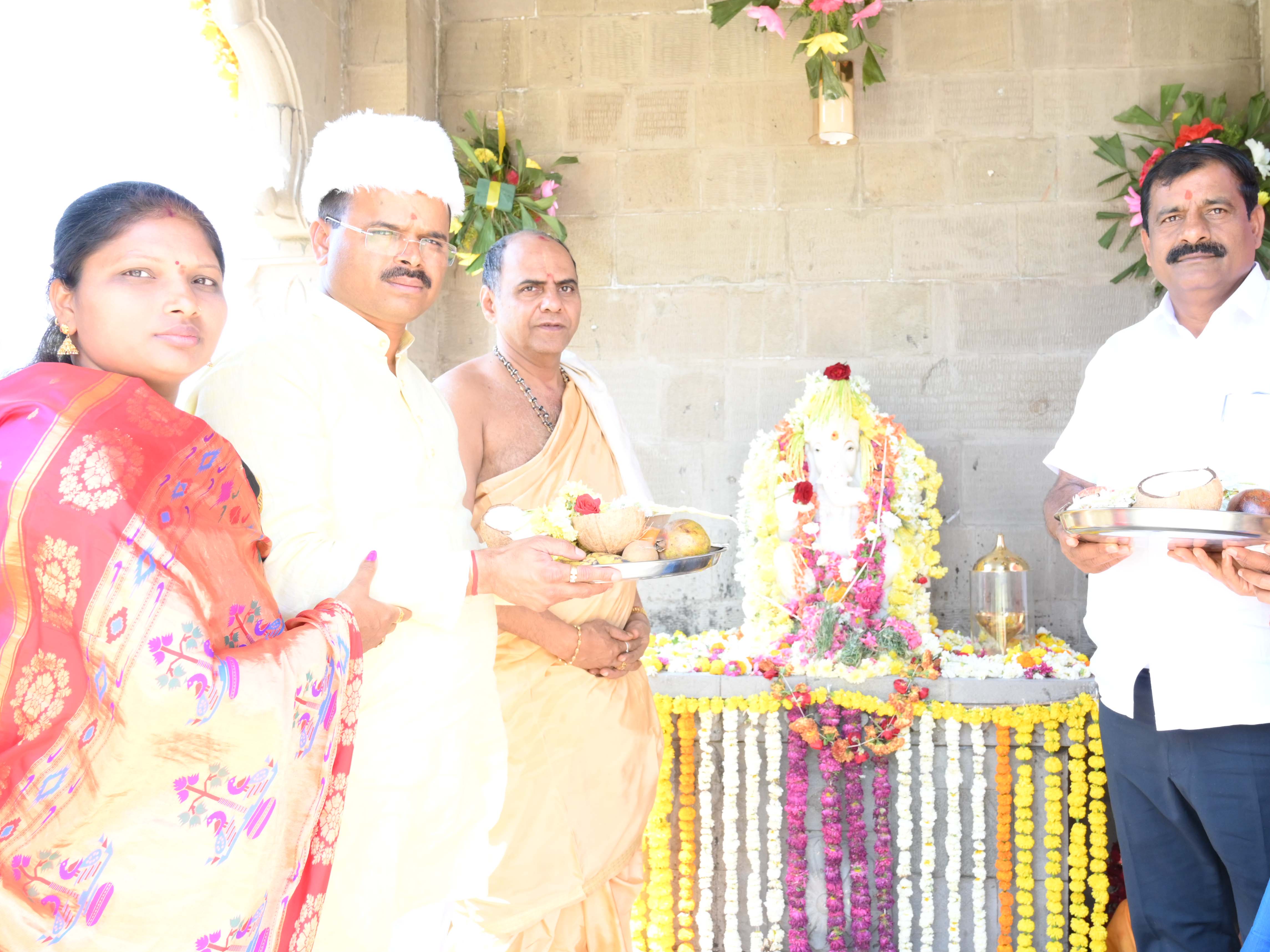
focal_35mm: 34
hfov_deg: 54.1
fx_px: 1234
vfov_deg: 42.2
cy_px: 498
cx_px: 763
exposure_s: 1/250
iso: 2000
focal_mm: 26.5
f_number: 6.3
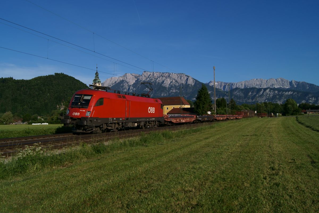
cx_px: 160
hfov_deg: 61.9
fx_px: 266
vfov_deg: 43.6
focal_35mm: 30
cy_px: 106
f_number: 8
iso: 100
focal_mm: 20
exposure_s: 1/1000
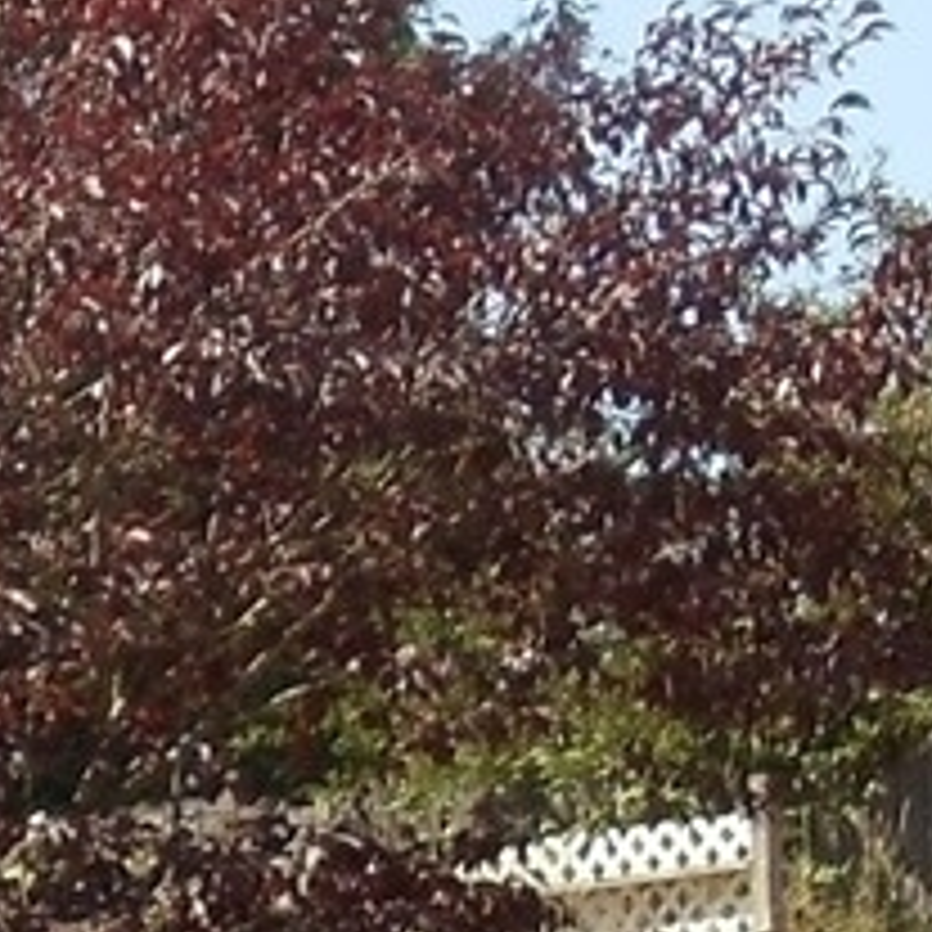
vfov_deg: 5.8
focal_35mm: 300
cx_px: -986
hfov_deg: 5.7
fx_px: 9138
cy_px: 1247
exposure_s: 1/250
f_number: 3.5
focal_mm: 6
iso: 80
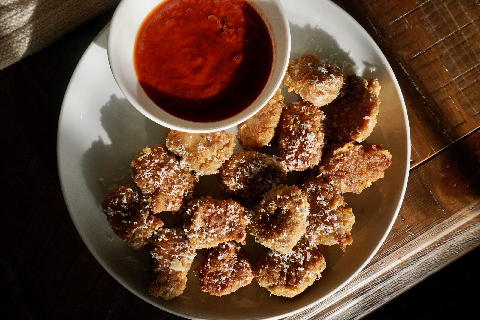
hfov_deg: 64.6
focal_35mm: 28
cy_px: 160
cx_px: 240
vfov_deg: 45.7
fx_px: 380
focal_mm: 19
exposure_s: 1/4000
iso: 2500
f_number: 8
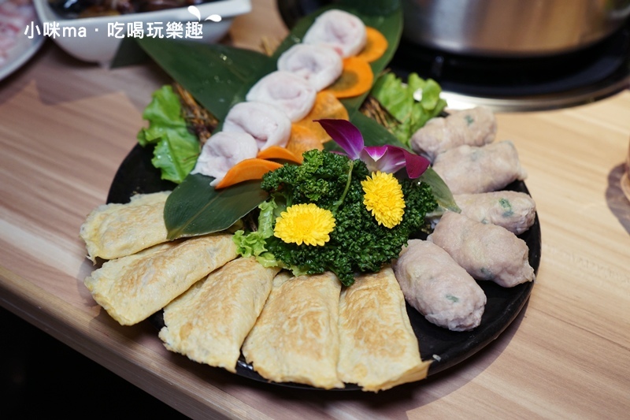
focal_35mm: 36
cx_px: 315
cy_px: 210
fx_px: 630
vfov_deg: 36.9
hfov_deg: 53.1
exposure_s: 1/60
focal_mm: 36
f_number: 4
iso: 800
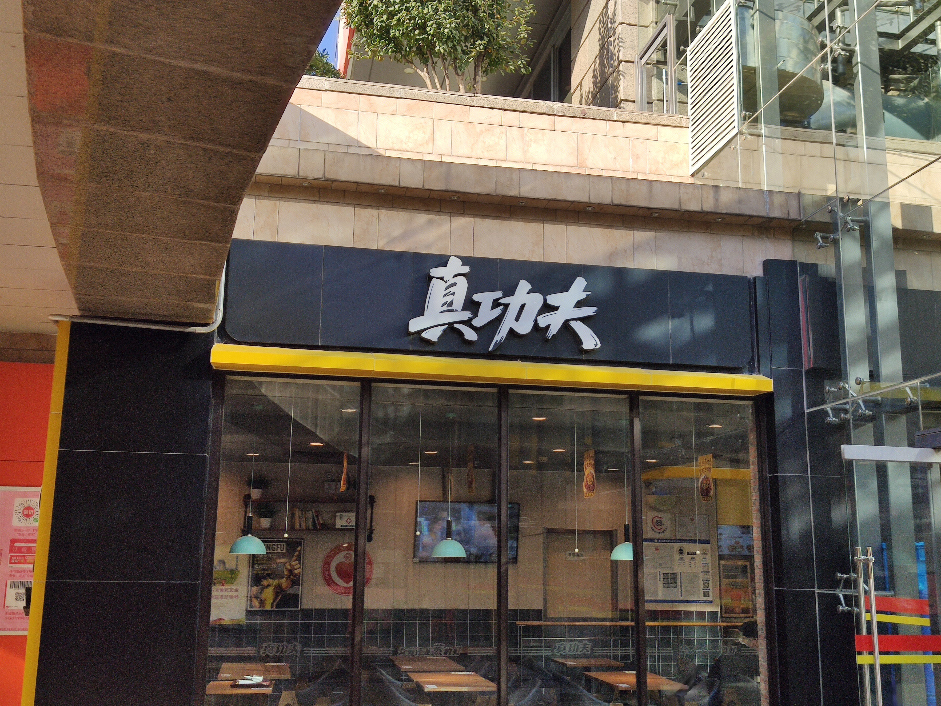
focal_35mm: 35
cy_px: 353
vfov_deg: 40.7
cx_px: 470
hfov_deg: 52.6
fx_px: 951
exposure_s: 1/739
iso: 112
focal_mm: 4.75
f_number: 1.75
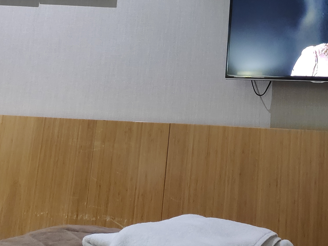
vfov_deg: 25.1
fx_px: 512
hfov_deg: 34.4
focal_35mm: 54
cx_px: 263
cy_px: -24
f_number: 1.9
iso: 923
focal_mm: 3.94
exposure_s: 1/50
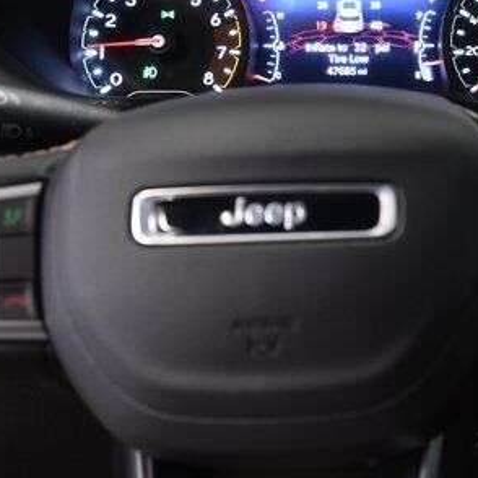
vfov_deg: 20.1
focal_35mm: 86
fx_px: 1344
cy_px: 163
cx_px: 525
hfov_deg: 19.3
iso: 1250
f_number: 4.5
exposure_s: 1/20
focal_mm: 29
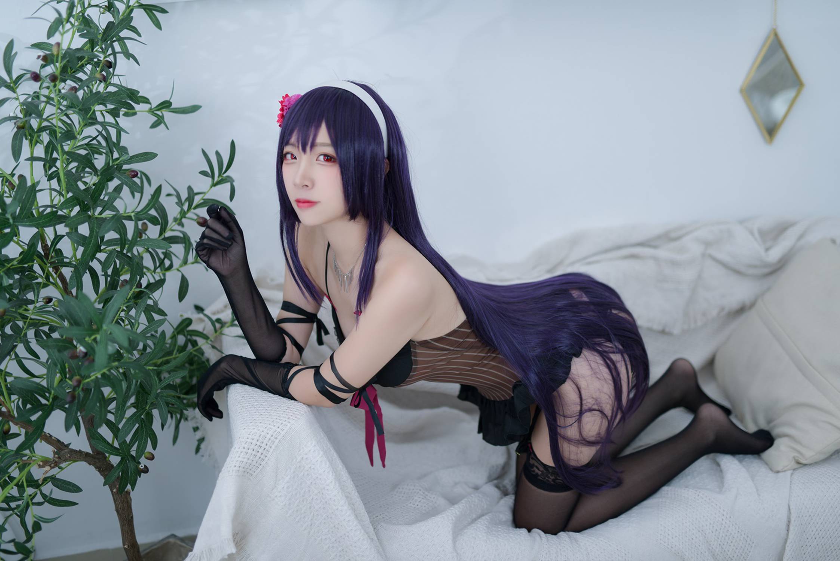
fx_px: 1167
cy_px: 280
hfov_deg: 39.6
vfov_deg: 27.0
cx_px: 420
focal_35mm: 50
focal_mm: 50
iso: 100
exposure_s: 1/200
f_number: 1.4
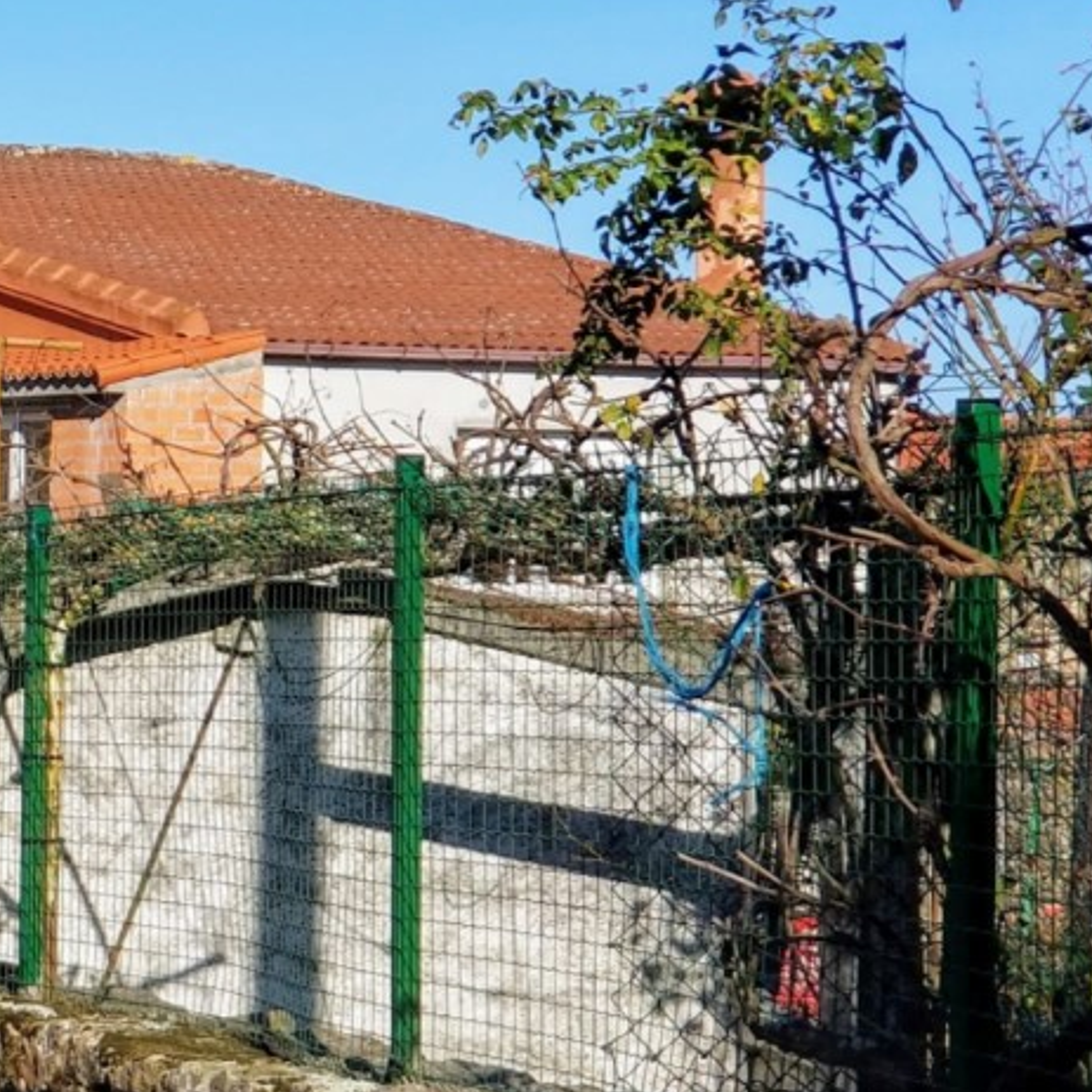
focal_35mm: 143
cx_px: -389
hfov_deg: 11.8
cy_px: 606
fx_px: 5104
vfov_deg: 12.2
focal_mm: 6
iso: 25
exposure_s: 1/1045
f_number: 2.4
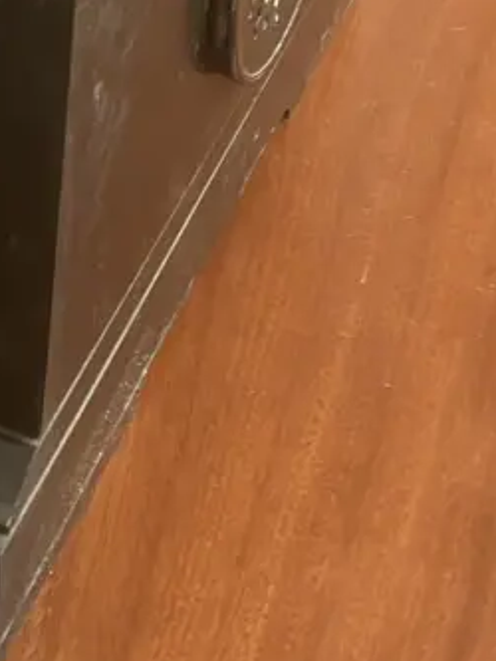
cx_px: -42
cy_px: -8
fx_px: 1642
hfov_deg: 16.7
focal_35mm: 86
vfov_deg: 21.9
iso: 320
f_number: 1.8
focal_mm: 3.99
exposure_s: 1/25
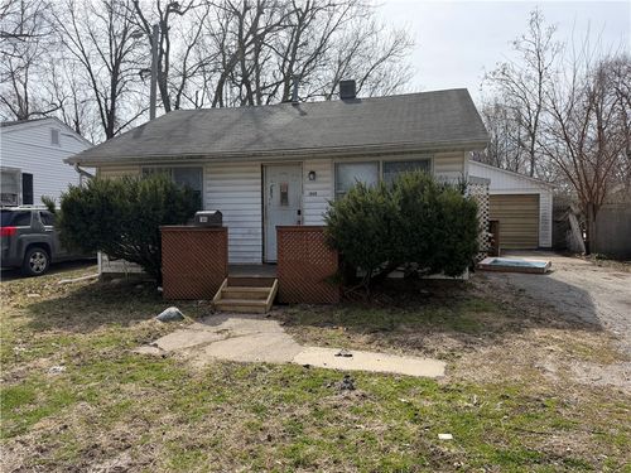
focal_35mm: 24
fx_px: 437
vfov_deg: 56.8
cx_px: 316
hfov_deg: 71.6
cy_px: 236
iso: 125
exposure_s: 1/4975
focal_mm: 6.76
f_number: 1.78
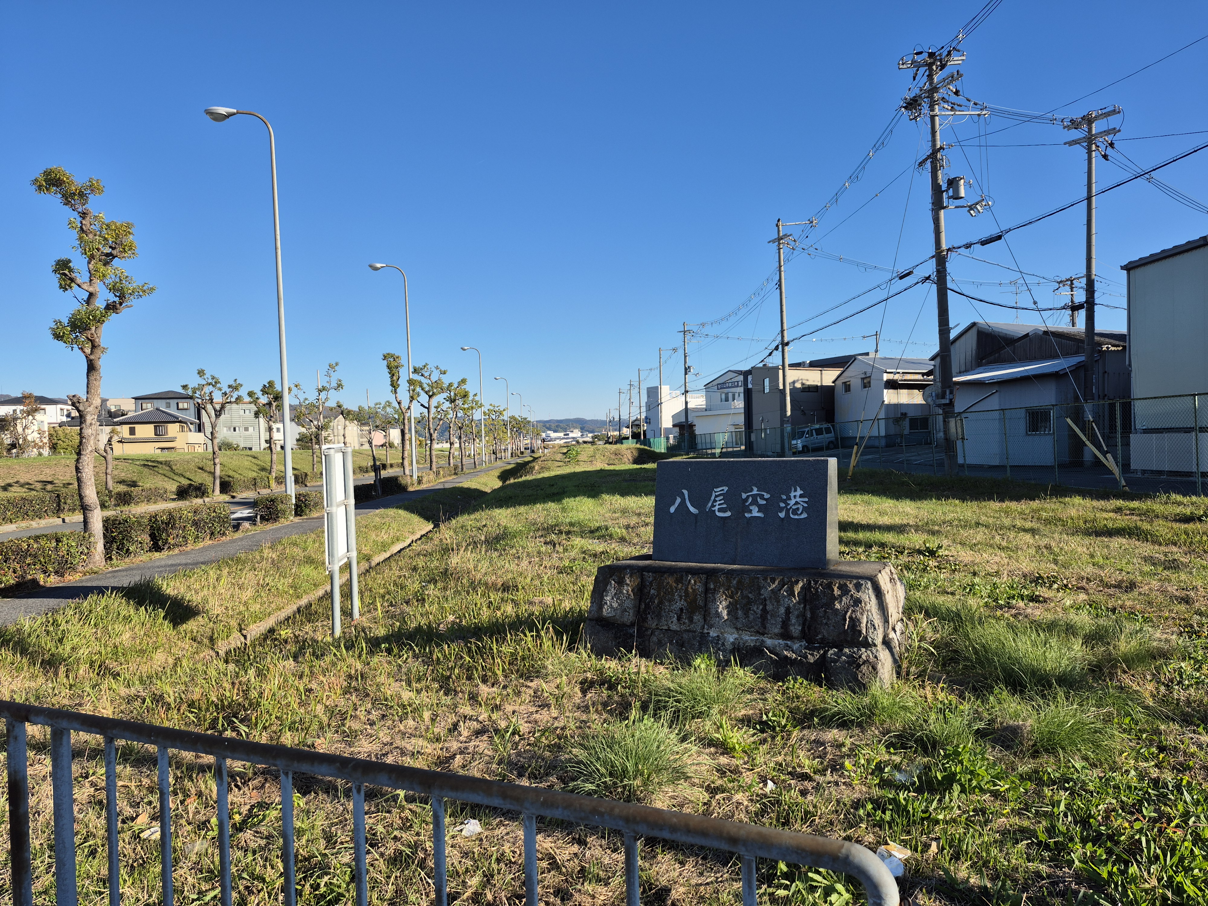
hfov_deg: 73.9
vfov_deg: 58.9
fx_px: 803
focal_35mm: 23
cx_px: 604
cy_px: 453
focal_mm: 5.4
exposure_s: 1/1368
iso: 25
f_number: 1.8
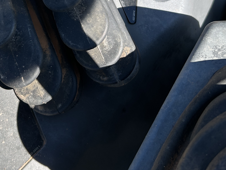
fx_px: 424
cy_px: 13
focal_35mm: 65
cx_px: 93
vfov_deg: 22.0
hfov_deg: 29.8
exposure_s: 1/1295
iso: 50
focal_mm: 5.7
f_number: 1.5
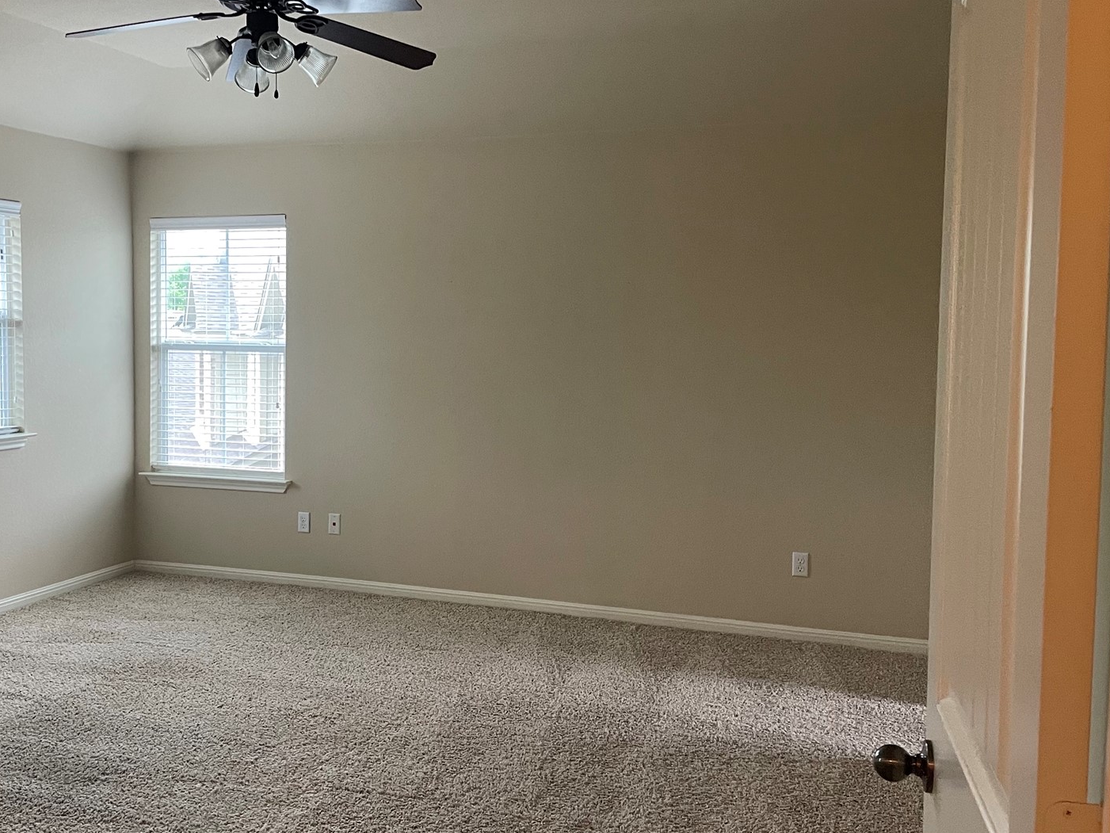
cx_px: 403
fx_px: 1219
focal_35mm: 38
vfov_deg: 37.7
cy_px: 416
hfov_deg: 48.4
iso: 200
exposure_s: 1/60
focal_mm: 4.2
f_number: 1.6
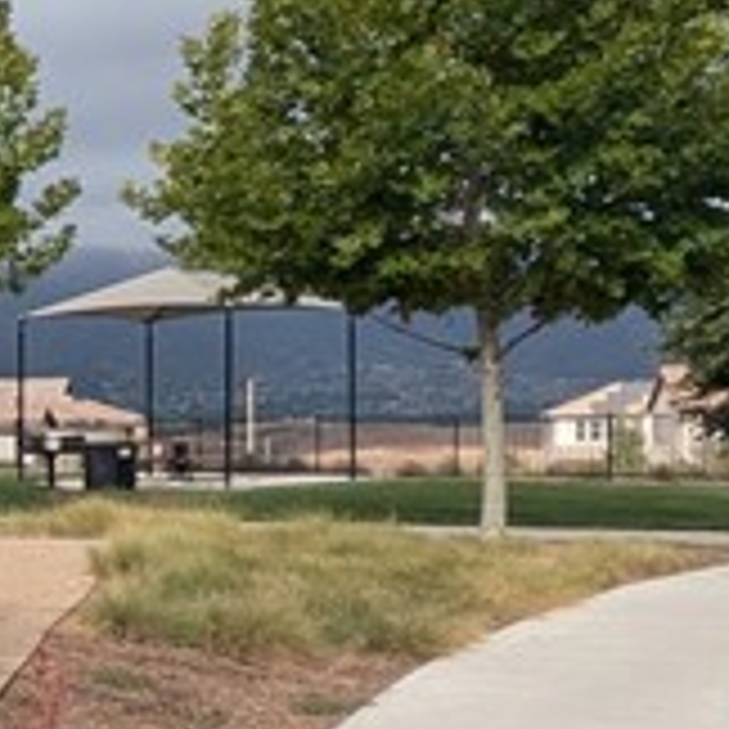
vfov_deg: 22.1
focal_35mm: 78
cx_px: -596
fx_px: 1858
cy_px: 486
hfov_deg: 17.7
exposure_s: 1/1284
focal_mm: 1.83
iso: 46
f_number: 2.2
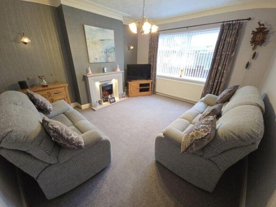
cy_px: 104
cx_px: 138
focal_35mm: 13
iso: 250
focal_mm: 2.2
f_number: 2.2
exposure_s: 1/50
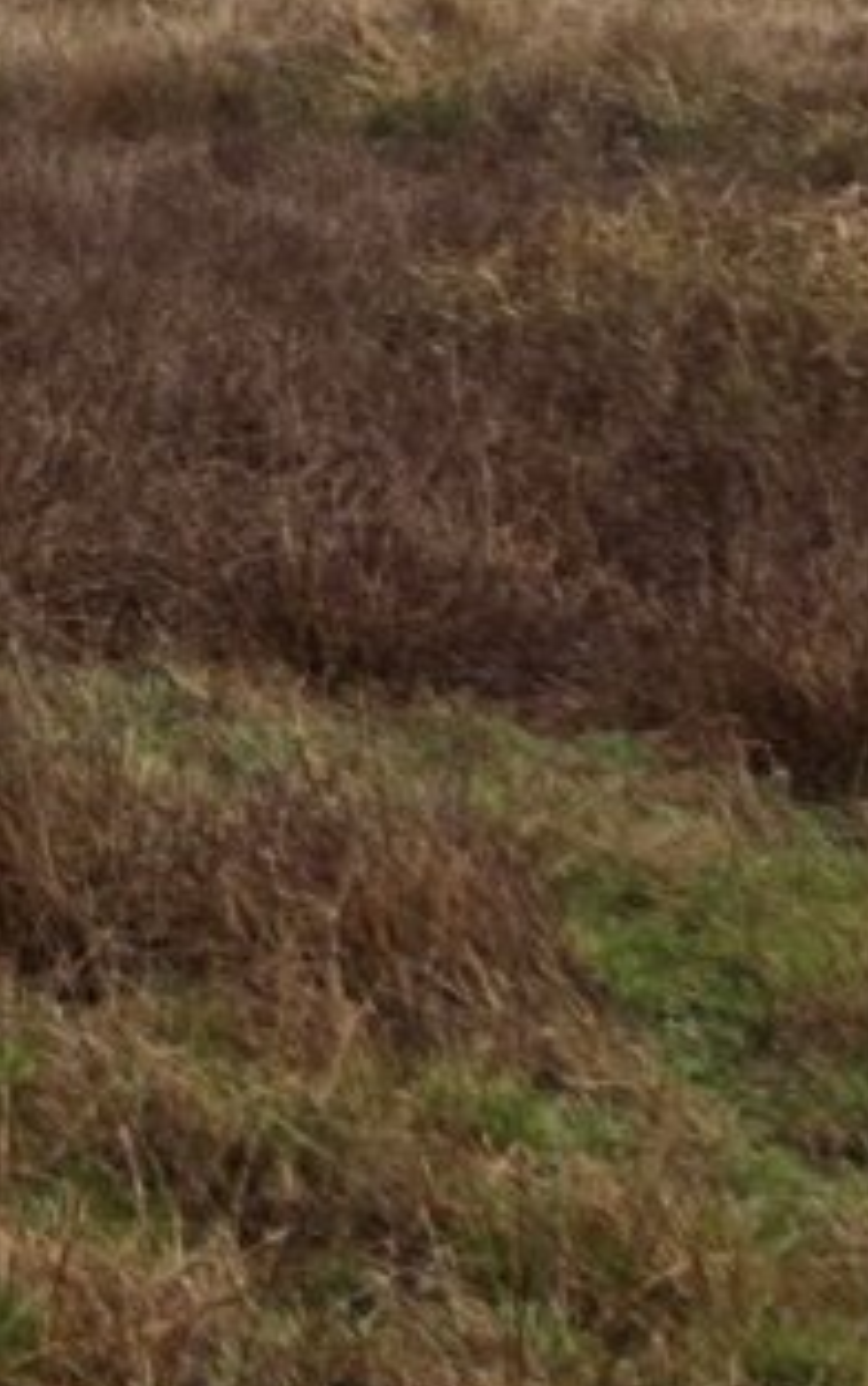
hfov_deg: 9.6
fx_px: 4120
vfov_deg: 18.4
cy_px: -124
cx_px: -1652
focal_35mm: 109
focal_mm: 5.4
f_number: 1.8
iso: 25
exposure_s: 1/230
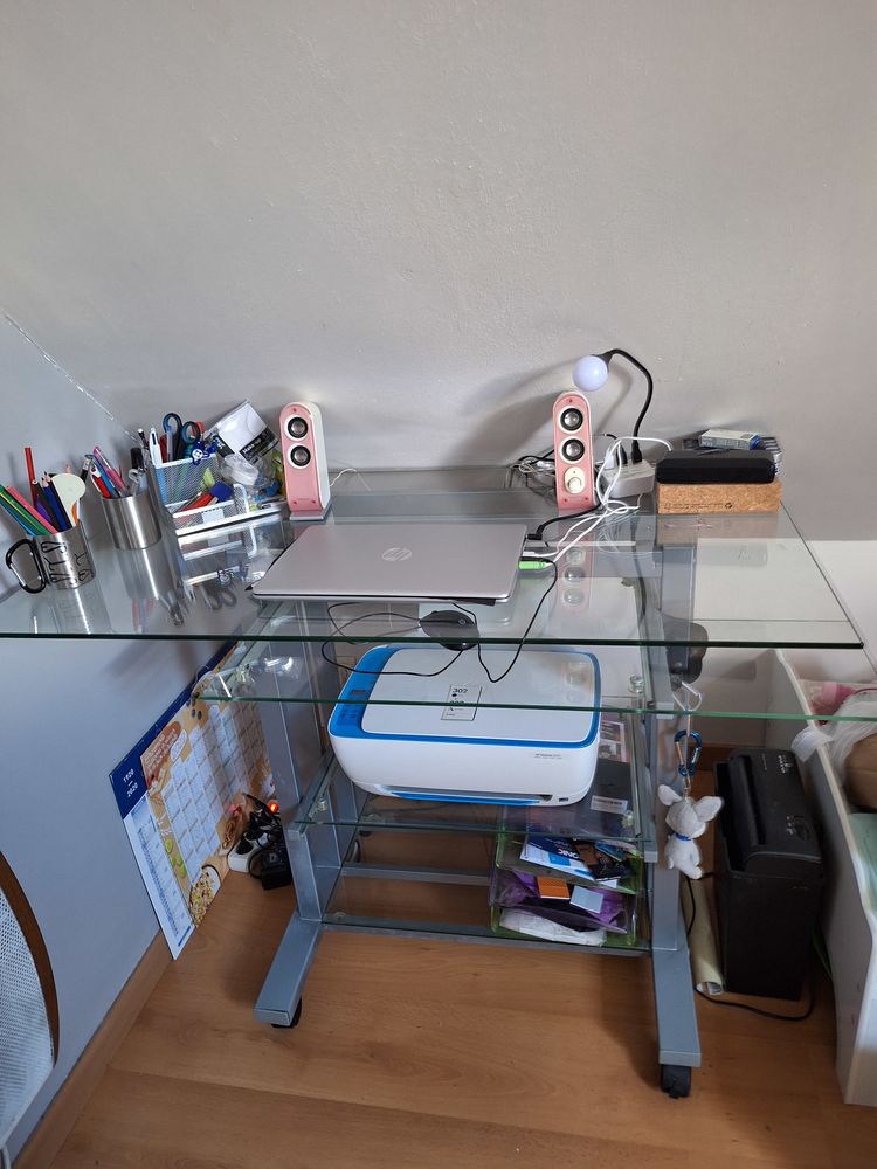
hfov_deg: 58.9
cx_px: 438
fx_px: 777
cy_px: 584
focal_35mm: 23
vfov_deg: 73.9
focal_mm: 5.54
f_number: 1.8
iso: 250
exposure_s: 1/25
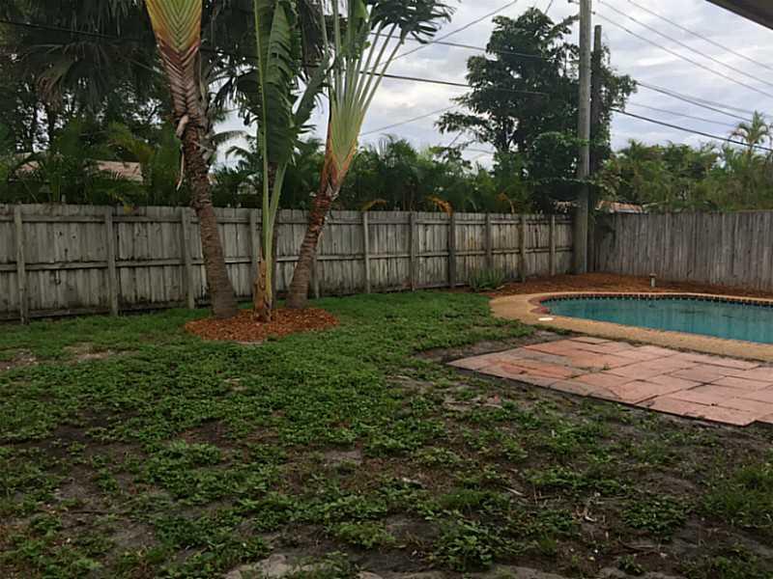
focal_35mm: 29
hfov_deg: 61.7
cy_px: 290
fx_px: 648
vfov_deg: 48.2
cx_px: 386
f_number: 2.2
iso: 32
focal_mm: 4.15
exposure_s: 1/1041
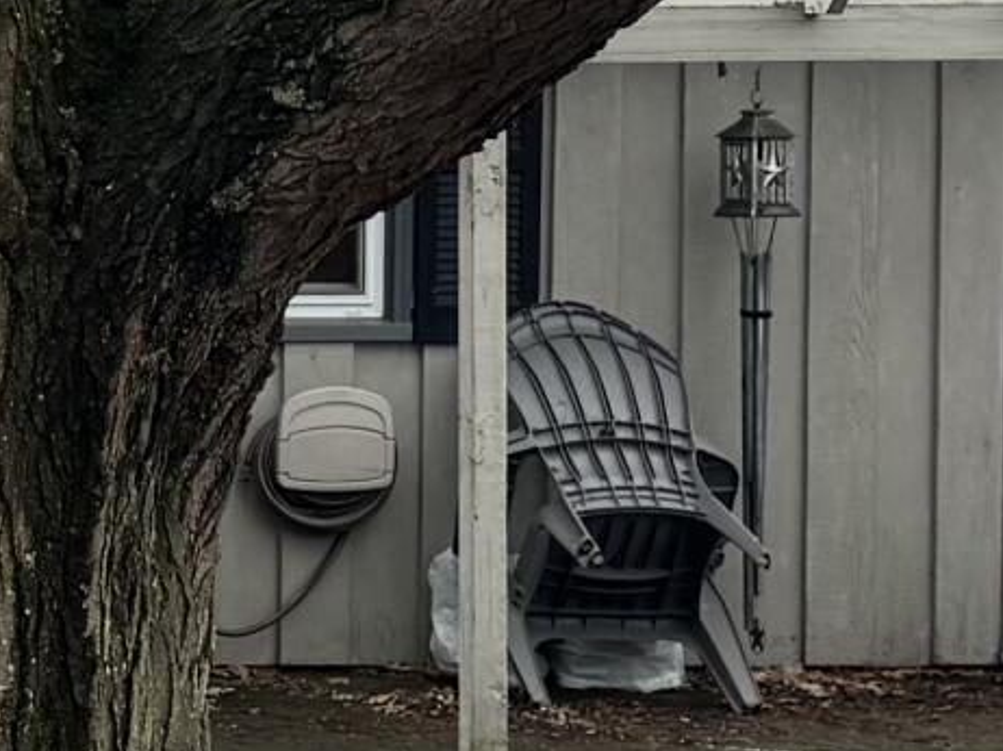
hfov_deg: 11.2
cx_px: -1159
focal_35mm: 156
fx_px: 4518
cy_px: 232
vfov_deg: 9.5
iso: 80
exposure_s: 1/1560
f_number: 1.78
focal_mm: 6.76
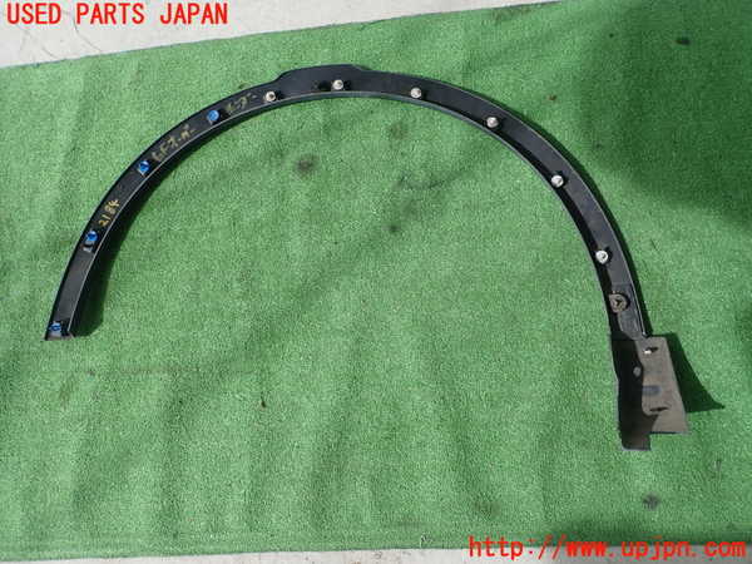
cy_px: 282
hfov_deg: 69.4
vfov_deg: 54.9
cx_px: 376
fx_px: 543
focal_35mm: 25
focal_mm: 4.5
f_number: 2.8
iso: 100
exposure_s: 1/125
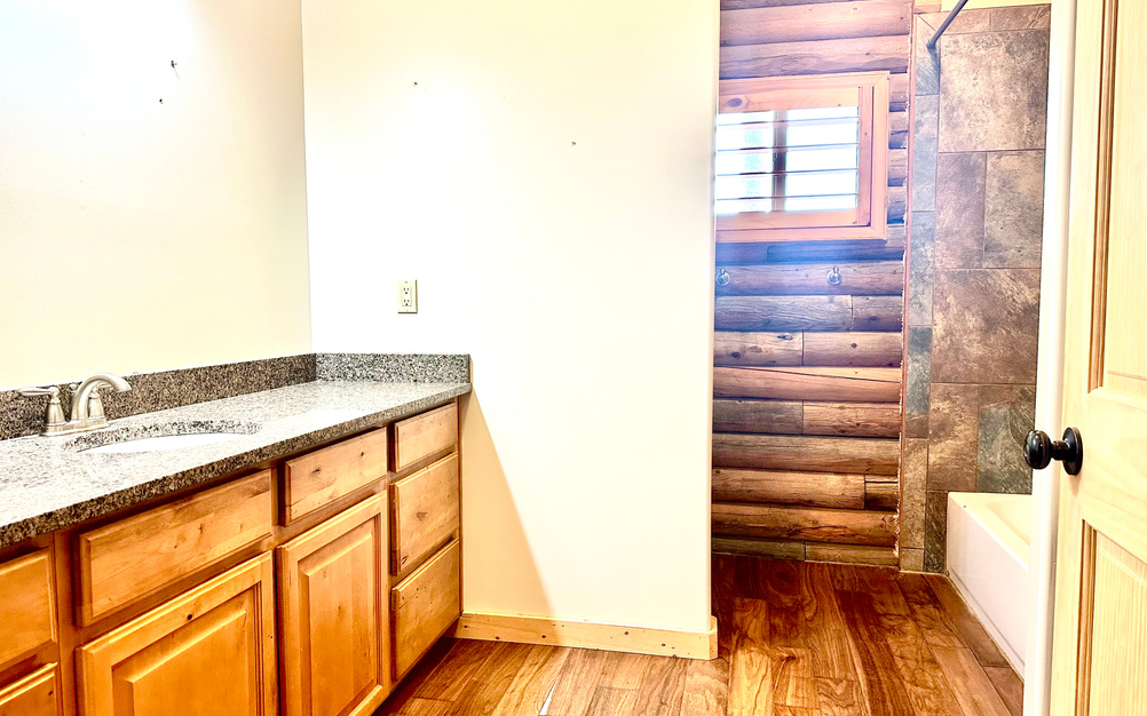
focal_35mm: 26
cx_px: 574
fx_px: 813
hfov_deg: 70.4
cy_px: 367
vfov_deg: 47.6
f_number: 1.78
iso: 200
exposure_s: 1/120
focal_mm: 6.86
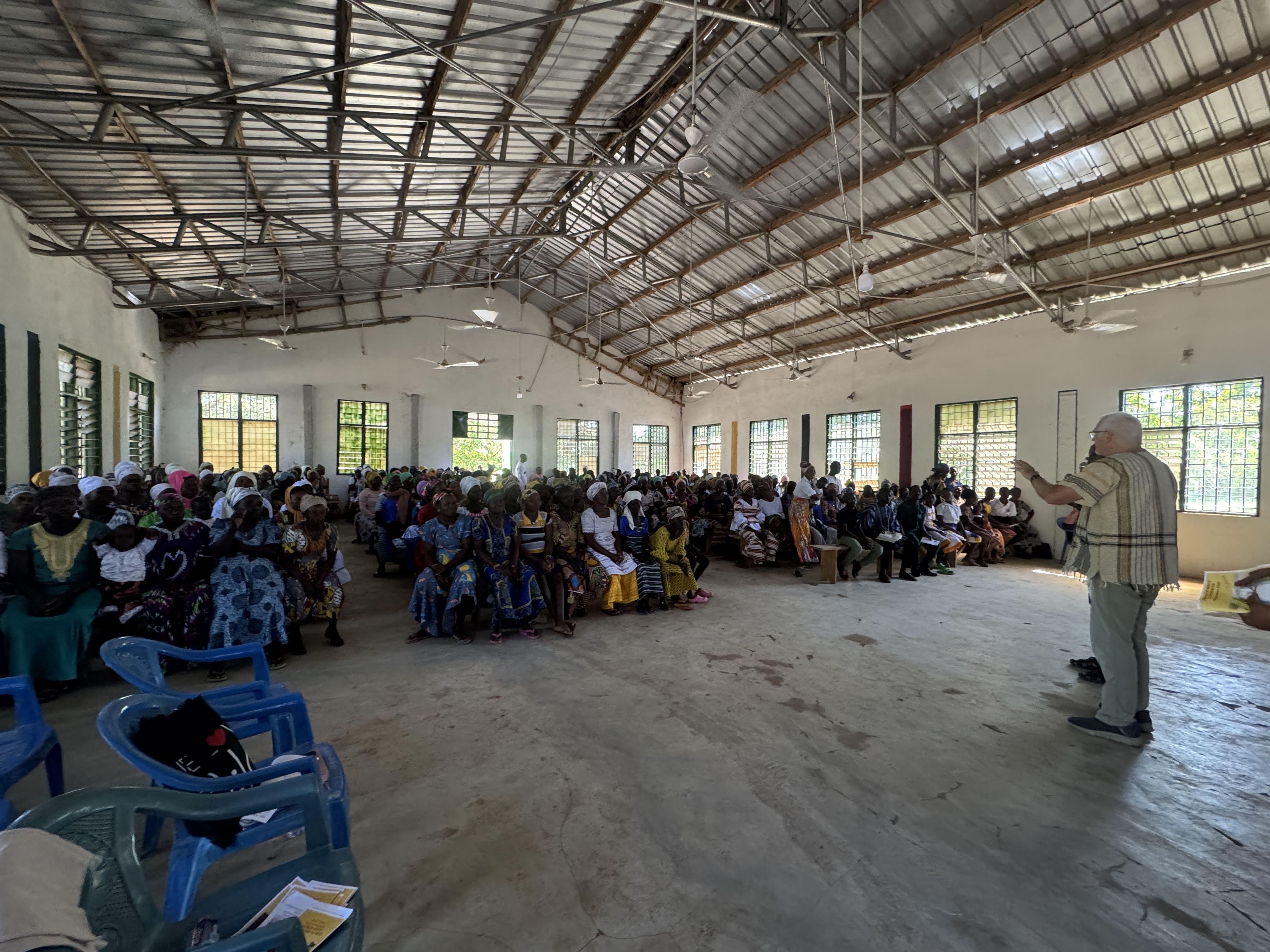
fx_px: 514
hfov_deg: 102.1
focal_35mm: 14
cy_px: 476
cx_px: 635
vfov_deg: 85.7
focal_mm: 2.22
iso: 320
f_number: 2.2
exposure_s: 1/70
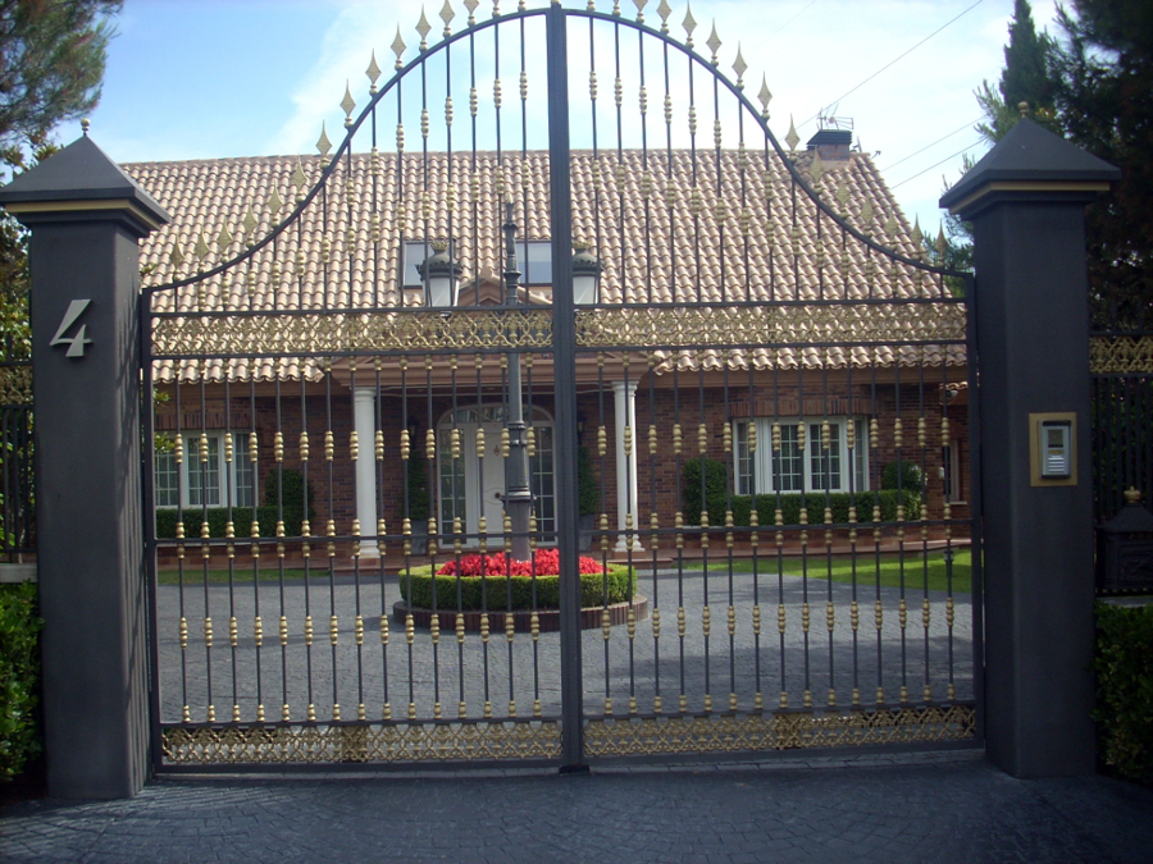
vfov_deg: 38.7
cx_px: 576
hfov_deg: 50.1
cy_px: 432
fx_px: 1232
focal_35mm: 37
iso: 64
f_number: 2.8
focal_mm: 6.2
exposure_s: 1/458
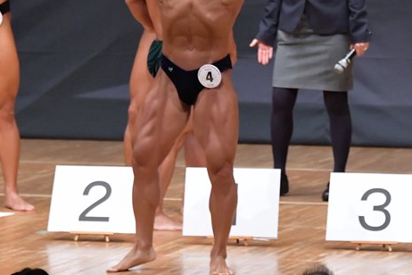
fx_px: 5470
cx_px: 222
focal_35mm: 478
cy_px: 70
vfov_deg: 2.9
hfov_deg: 4.3
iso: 8000
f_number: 5.6
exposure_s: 1/400
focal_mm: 190
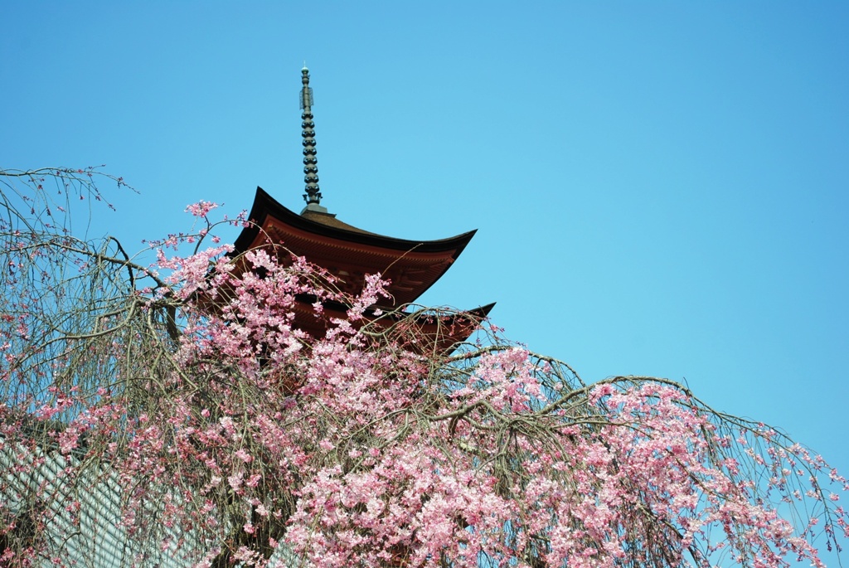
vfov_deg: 19.0
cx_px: 424
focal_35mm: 72
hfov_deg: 28.0
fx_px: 1700
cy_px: 284
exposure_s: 1/400
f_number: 5.6
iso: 100
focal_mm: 48
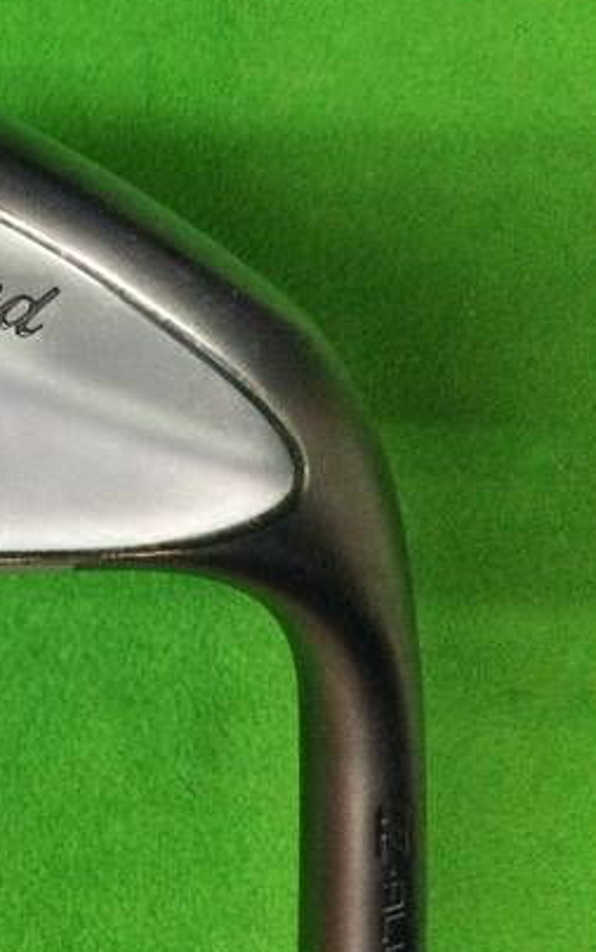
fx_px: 1349
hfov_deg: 23.1
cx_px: -90
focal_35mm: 52
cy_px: 417
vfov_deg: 38.8
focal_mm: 3.3
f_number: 2.4
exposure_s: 1/30
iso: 125
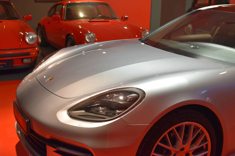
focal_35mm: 52
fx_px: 343
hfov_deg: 37.8
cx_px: 118
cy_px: 78
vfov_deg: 25.8
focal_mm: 35
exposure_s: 1/60
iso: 800
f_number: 3.5
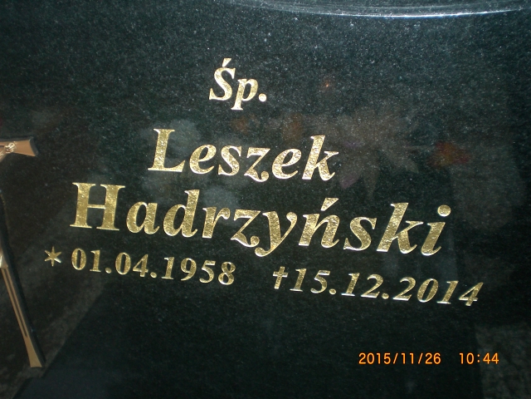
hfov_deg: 49.0
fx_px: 583
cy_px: 200
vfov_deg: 37.7
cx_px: 266
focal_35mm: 38
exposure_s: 1/60
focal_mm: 6.3
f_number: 3.1
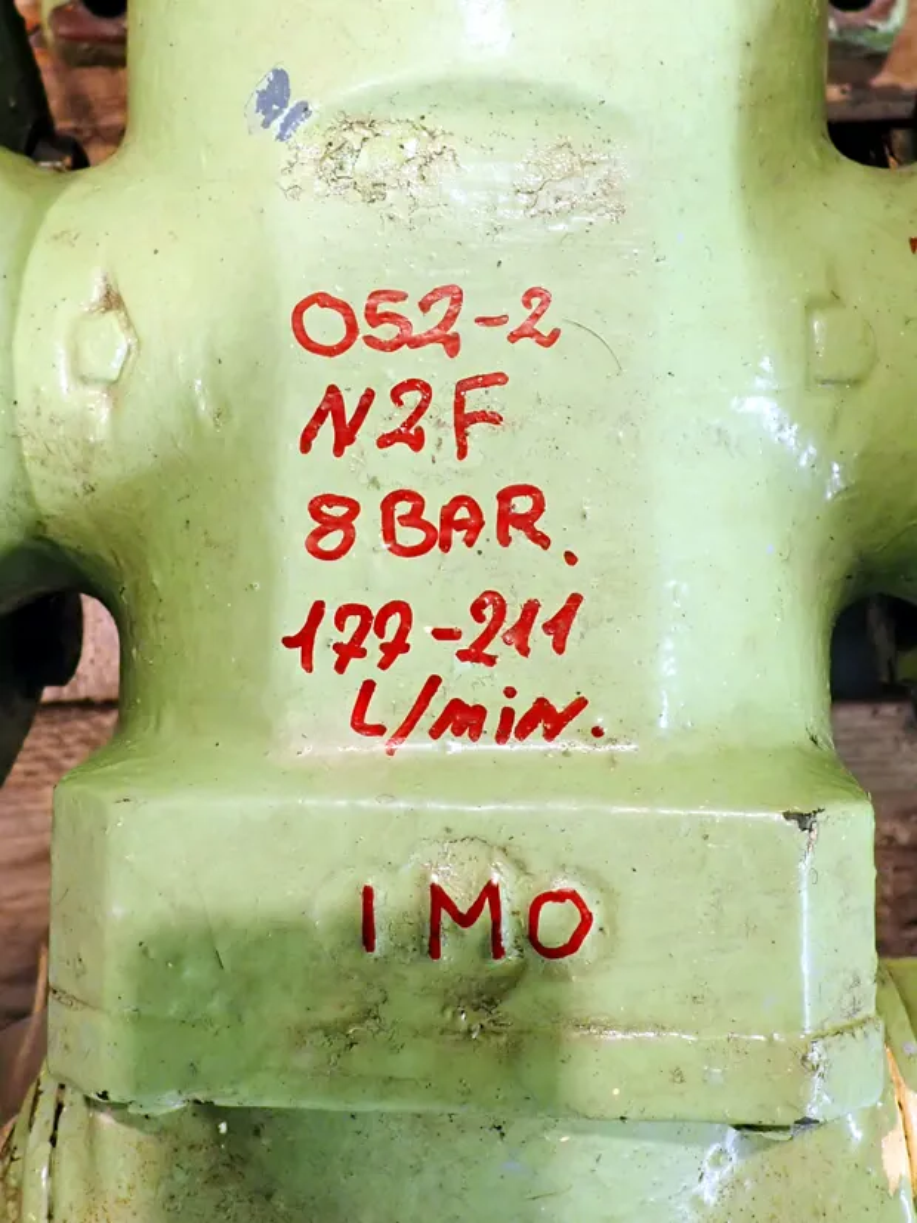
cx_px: 458
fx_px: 883
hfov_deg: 54.9
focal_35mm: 25
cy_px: 612
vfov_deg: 69.4
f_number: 2
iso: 320
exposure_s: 1/50
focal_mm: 4.5
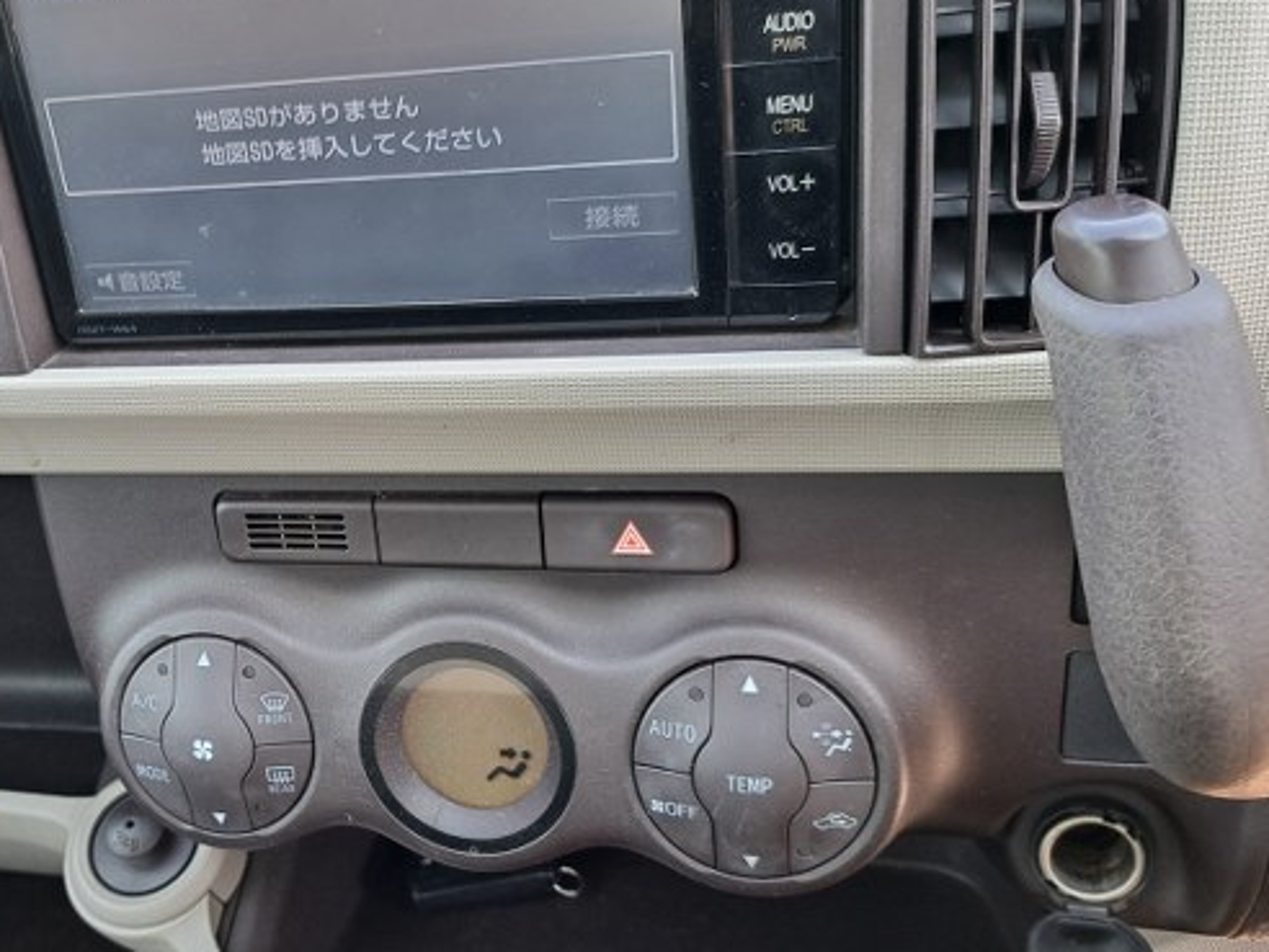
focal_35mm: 39
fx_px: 1430
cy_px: 508
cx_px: 382
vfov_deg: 36.8
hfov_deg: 46.8
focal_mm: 5.23
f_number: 1.8
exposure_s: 1/100
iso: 50
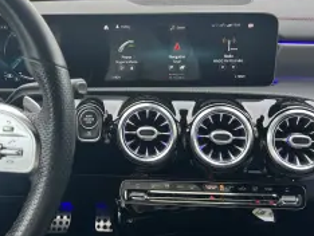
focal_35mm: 40
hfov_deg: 46.5
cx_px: 125
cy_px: 80
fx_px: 363
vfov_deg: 35.7
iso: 100
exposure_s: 1/121
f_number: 1.5
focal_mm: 5.7
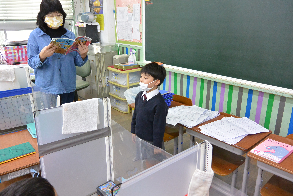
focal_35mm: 29
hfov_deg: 63.7
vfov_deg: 45.0
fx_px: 236
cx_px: 146
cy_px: 98
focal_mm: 11
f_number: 3.5
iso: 800
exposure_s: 1/80
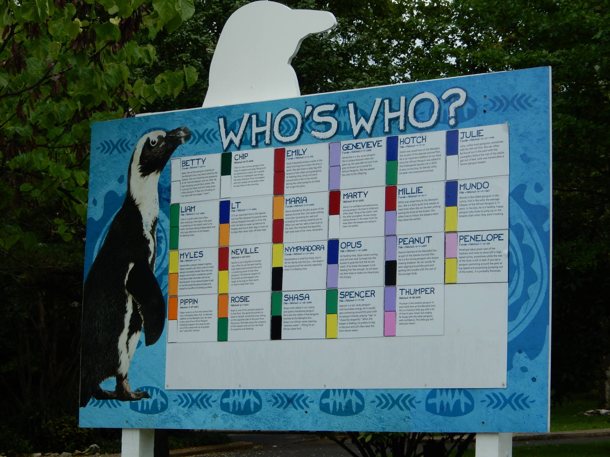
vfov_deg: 12.7
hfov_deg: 16.8
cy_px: 228
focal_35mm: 117
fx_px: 2062
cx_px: 305
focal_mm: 21
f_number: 5.5
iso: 125
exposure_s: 1/640
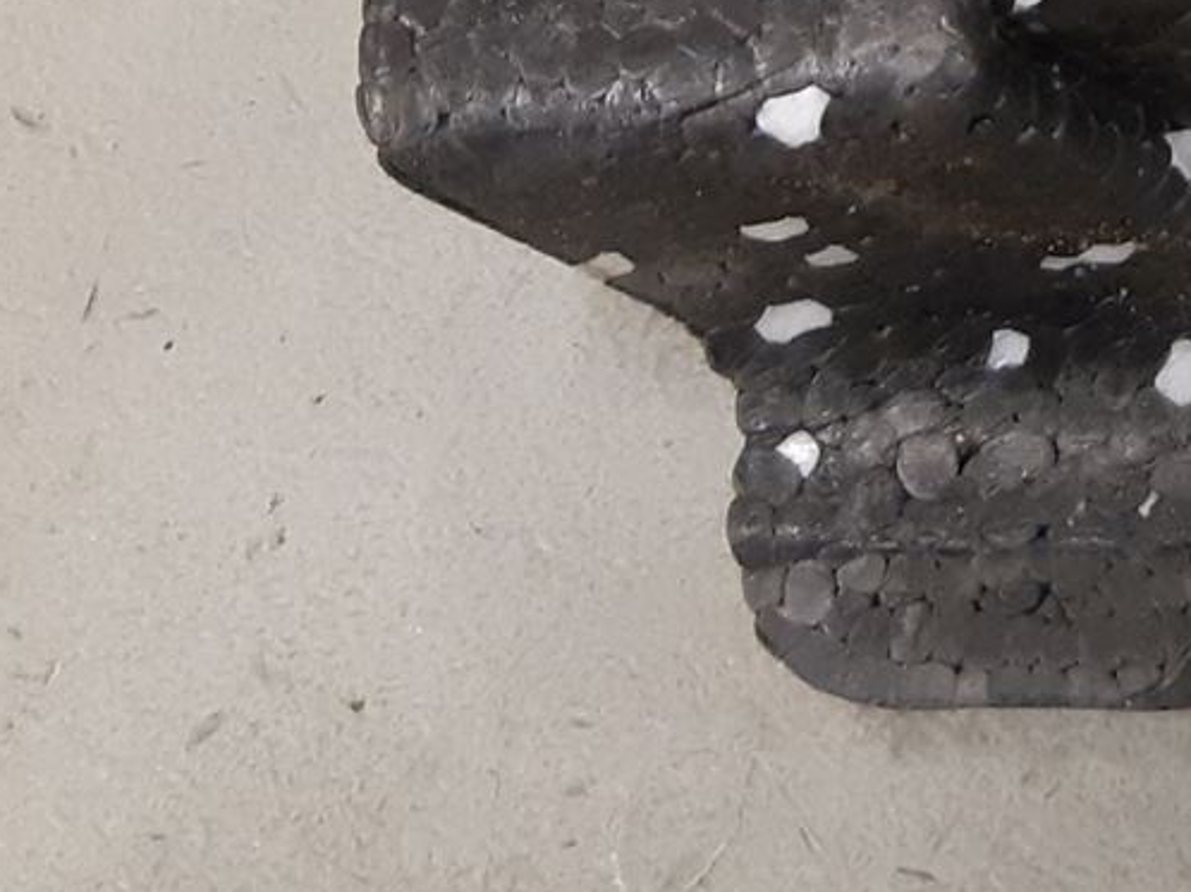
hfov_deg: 16.4
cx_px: 1901
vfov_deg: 13.3
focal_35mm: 107
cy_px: -320
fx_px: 3680
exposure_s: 1/50
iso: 250
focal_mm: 3.93
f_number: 1.7
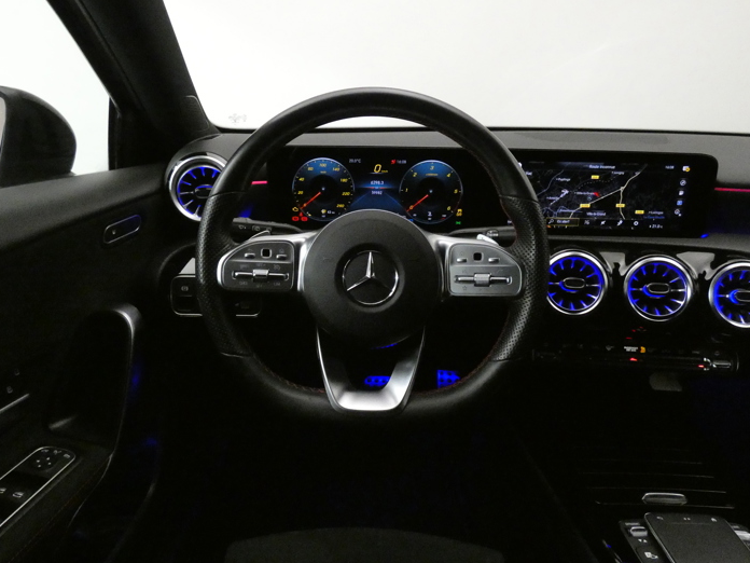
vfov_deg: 58.9
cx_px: 370
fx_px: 498
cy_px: 270
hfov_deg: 73.9
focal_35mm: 23
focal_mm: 3.6
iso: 1600
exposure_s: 1/50
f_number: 2.8
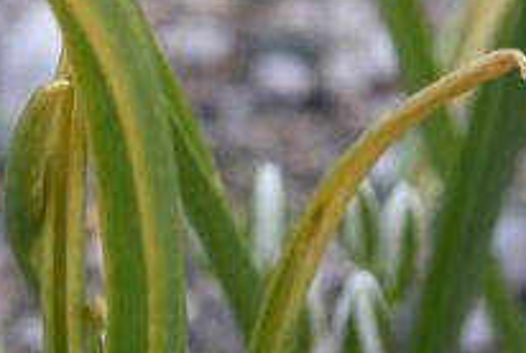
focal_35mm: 441
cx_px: -110
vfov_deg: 3.1
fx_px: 6453
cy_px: 625
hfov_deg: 4.7
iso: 200
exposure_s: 1/125
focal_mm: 70
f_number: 6.3
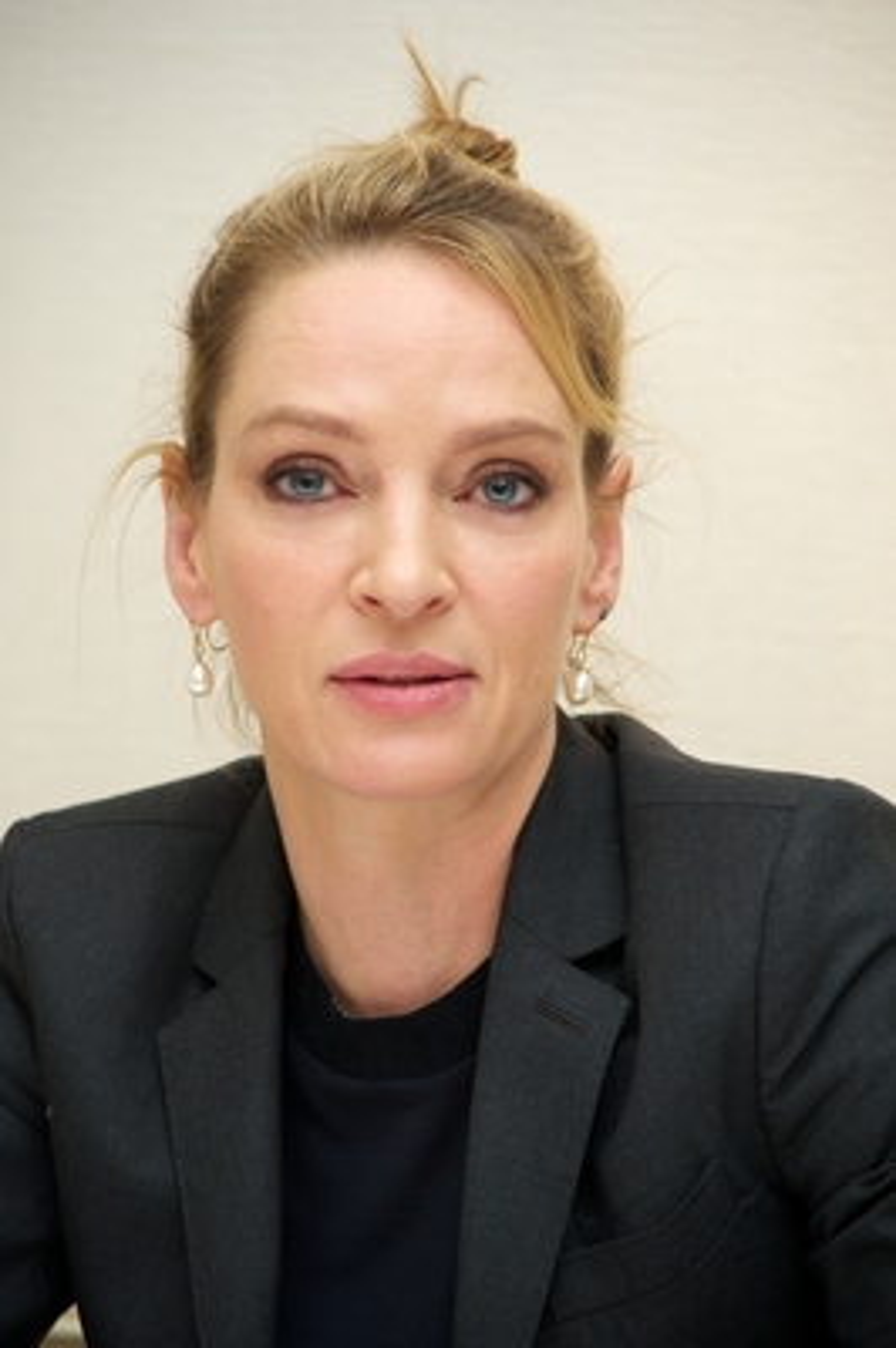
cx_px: 448
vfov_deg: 10.3
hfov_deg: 6.9
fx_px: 7479
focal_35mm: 200
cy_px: 674
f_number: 5.6
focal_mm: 200
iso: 640
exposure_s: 1/50
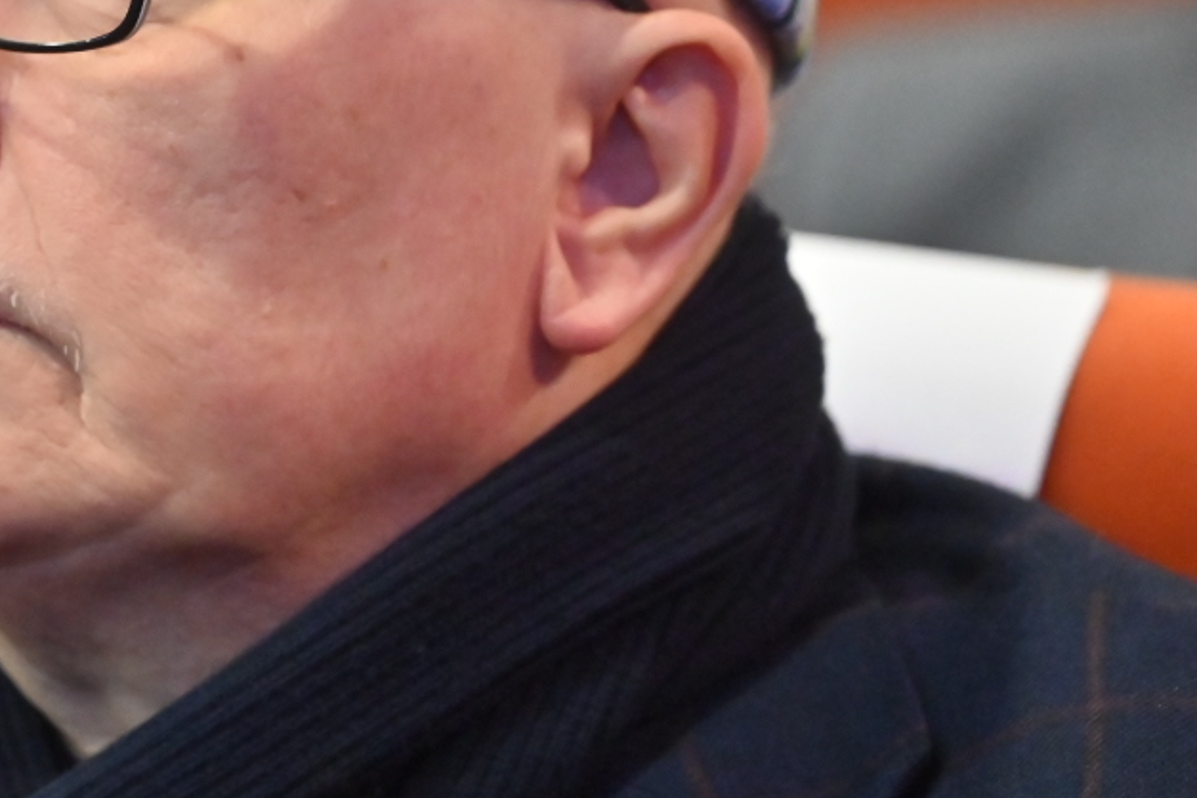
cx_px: 88
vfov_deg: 3.0
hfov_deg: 4.4
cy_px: 141
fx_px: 15460
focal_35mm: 465
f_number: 2.8
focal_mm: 180
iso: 5000
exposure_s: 1/400
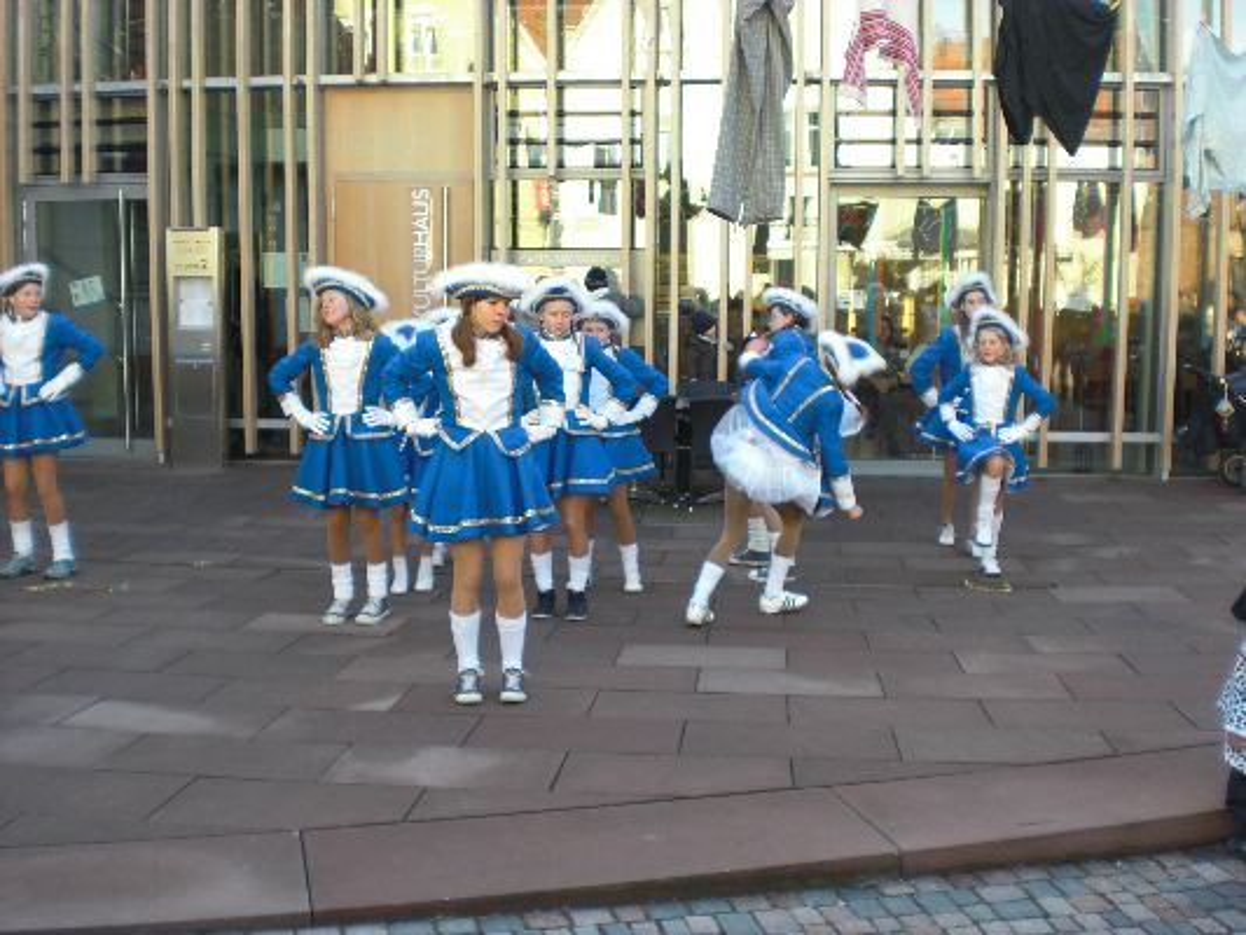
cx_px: 623
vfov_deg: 37.7
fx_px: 1368
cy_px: 468
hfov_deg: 49.0
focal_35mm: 38
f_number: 3.1
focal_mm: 6.3
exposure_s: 1/100
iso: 64
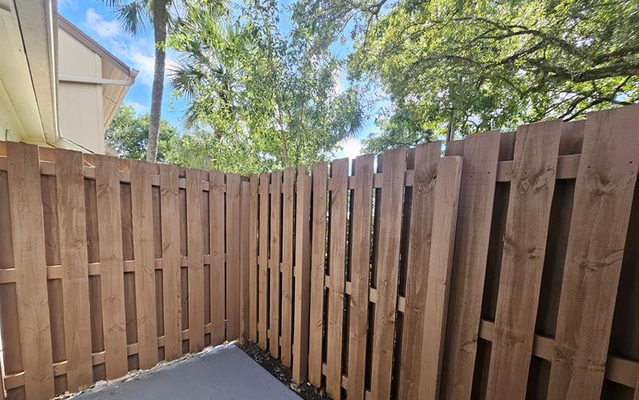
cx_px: 324
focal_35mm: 14
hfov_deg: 105.3
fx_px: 244
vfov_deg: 77.7
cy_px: 241
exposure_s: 1/207
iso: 64
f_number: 2.2
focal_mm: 1.74
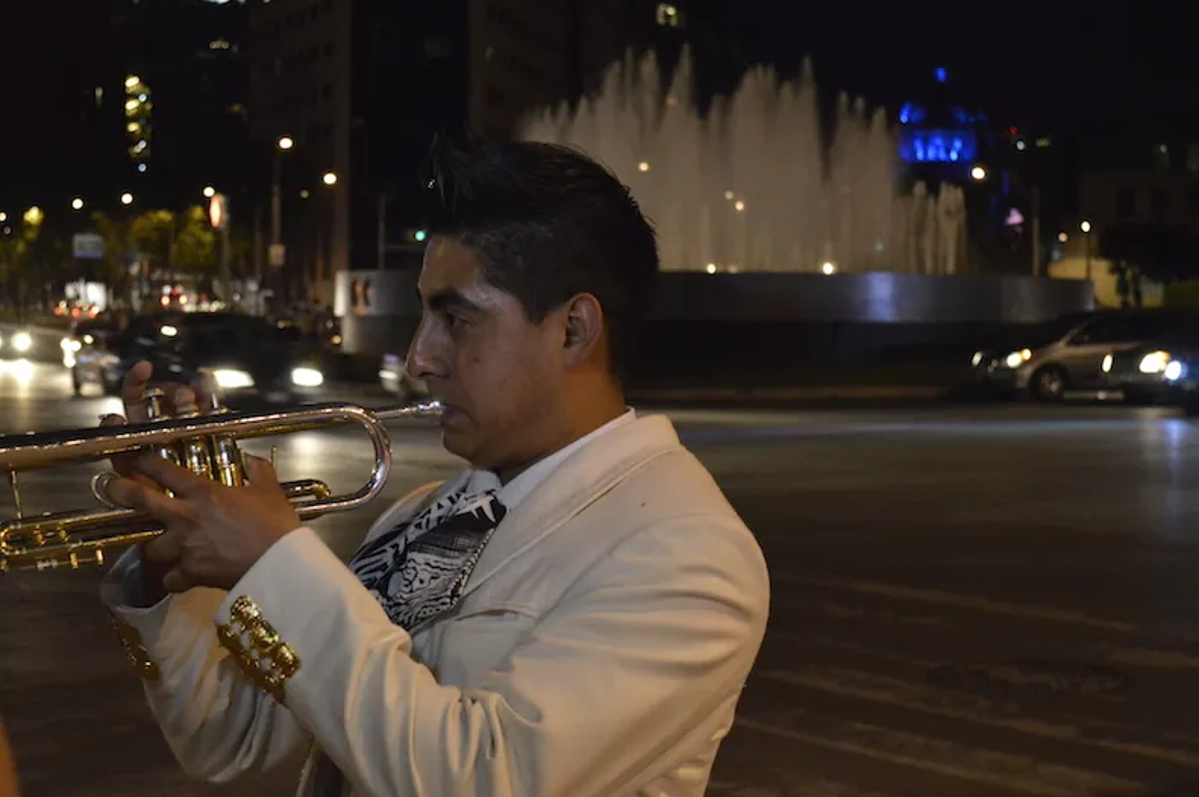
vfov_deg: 20.9
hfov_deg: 31.0
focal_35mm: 65
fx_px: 2163
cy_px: 395
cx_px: 549
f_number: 5
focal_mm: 38
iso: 3200
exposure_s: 1/30
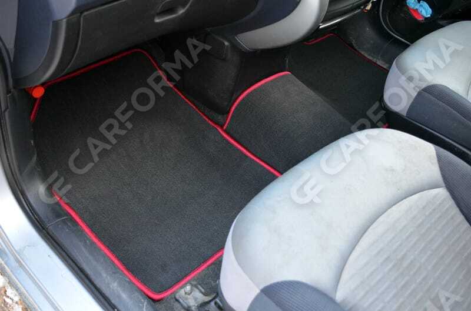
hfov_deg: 49.7
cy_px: 156
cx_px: 236
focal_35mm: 39
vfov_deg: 34.0
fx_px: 509
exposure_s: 1/50
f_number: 4
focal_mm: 26
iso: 800
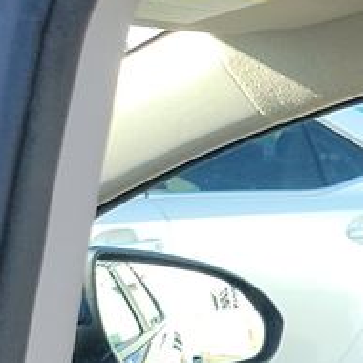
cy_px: 1001
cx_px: 1372
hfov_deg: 7.5
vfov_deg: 8.5
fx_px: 2124
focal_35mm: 179
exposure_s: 1/119
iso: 55
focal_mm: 6.7
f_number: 1.8
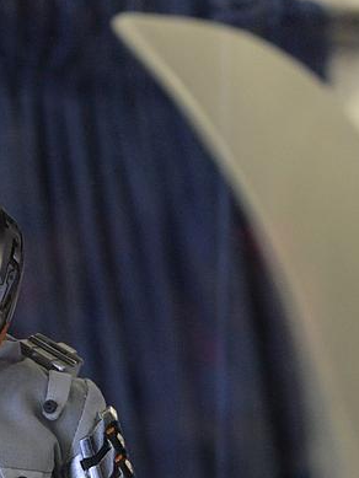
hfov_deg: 9.9
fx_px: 2045
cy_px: 645
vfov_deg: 12.8
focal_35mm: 148
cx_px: -22
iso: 3200
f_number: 6.3
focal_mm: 50
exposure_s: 1/100
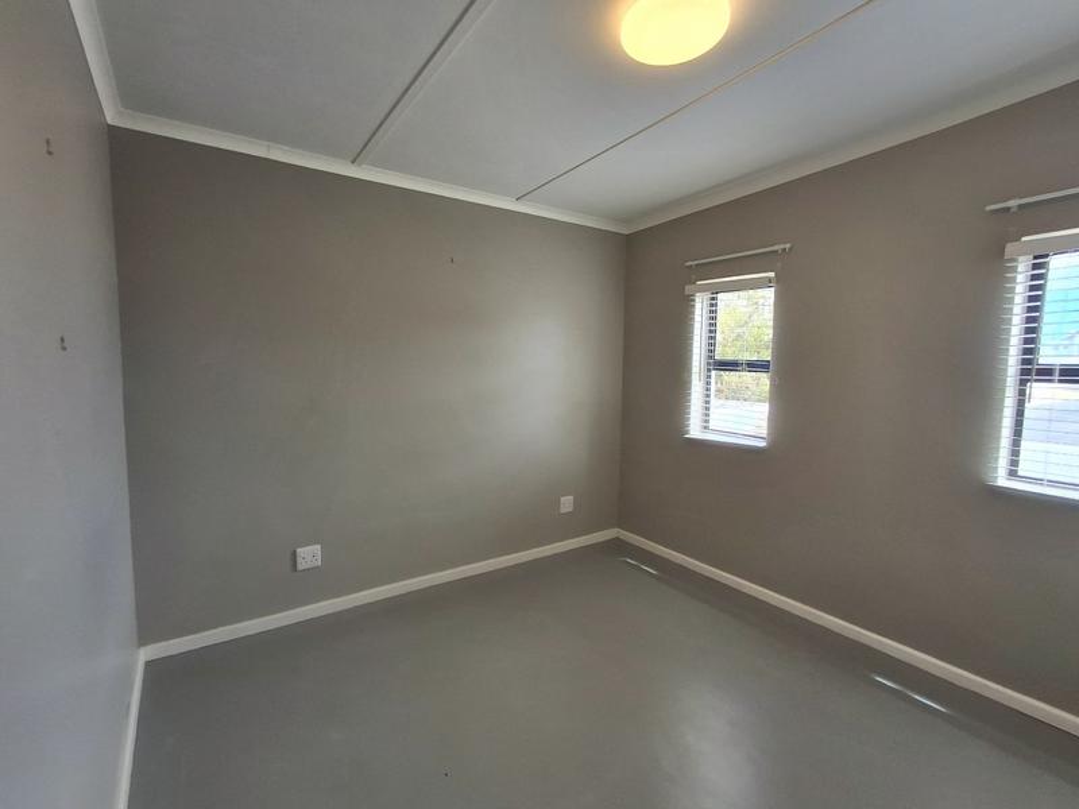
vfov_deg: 78.1
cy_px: 404
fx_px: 499
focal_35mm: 16
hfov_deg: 94.5
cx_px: 540
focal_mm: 1.64
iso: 40
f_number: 2.2
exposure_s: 1/167
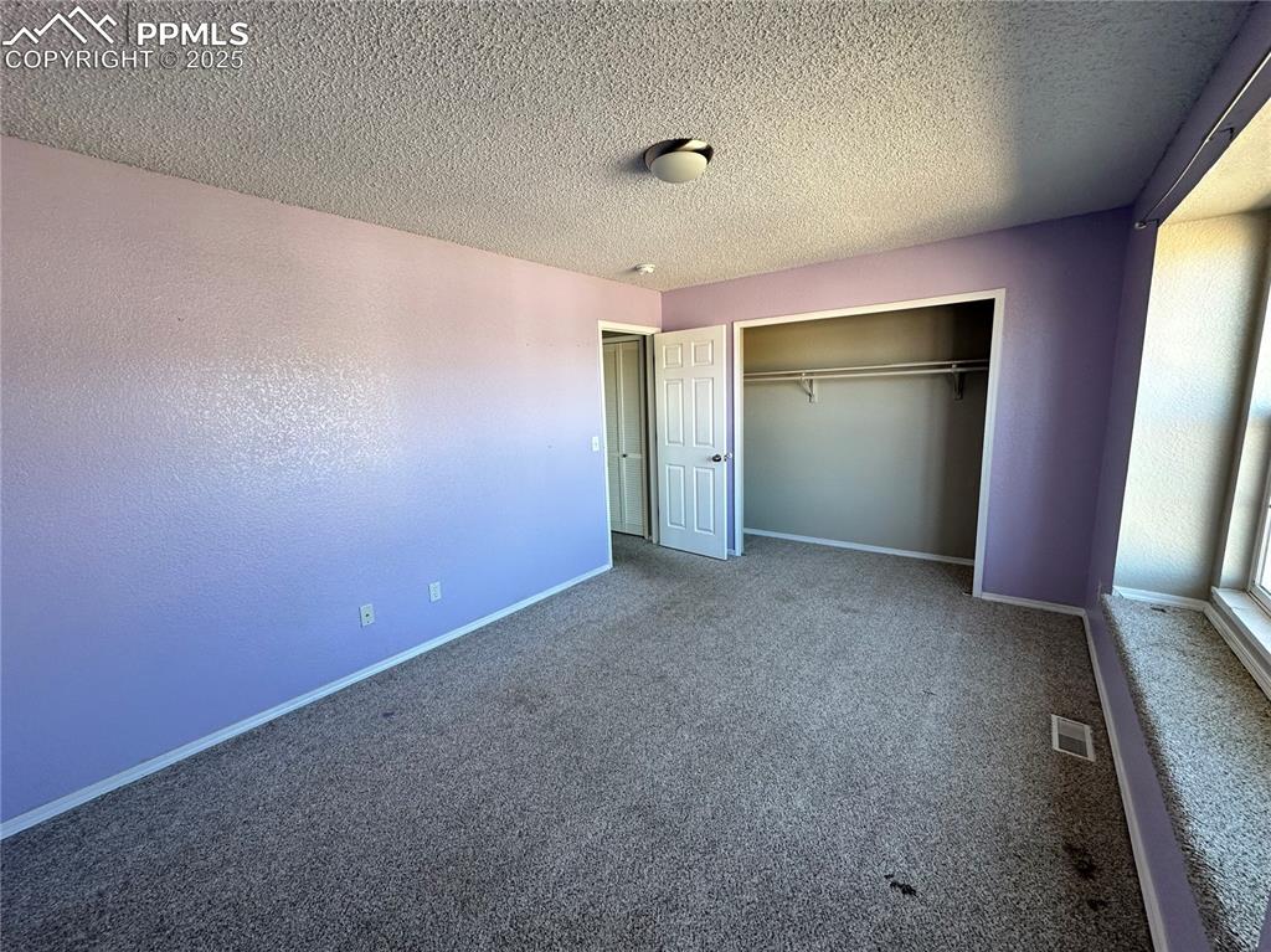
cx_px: 636
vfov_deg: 85.6
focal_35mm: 14
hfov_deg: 102.1
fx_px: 514
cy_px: 476
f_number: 2.2
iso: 100
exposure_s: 1/99
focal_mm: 2.22
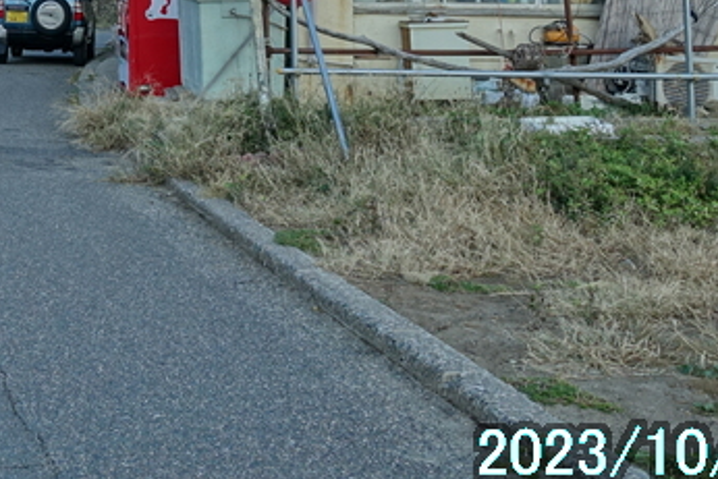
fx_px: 1417
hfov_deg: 26.6
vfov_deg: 17.7
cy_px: -184
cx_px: -29
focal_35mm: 71
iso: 125
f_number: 4
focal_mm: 8.8
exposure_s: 1/80
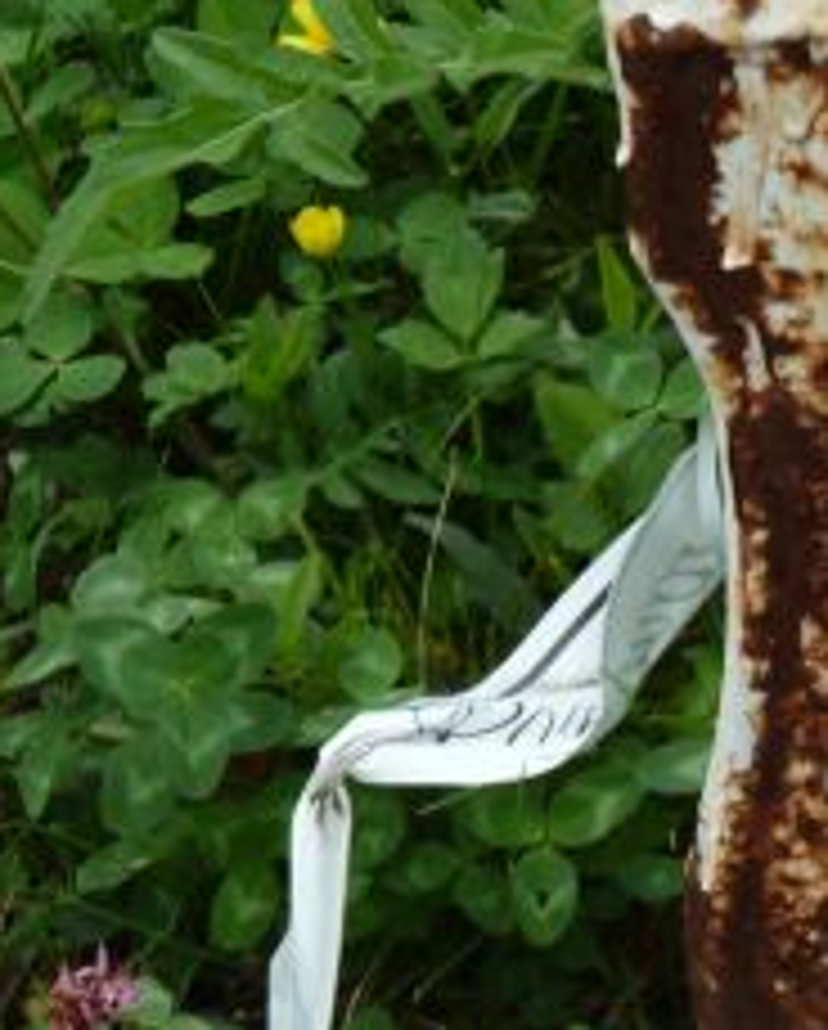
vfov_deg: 6.0
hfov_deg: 4.7
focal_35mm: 324
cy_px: 643
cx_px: 1418
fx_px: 9898
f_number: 4.4
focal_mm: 19.5
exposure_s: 1/50
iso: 100
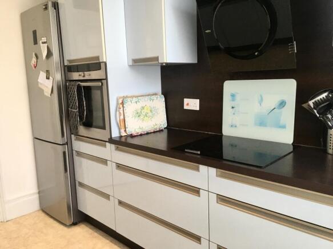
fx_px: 279
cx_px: 166
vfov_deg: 48.2
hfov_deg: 61.7
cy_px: 124
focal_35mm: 29
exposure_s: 1/30
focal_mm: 4.15
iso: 32
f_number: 2.2
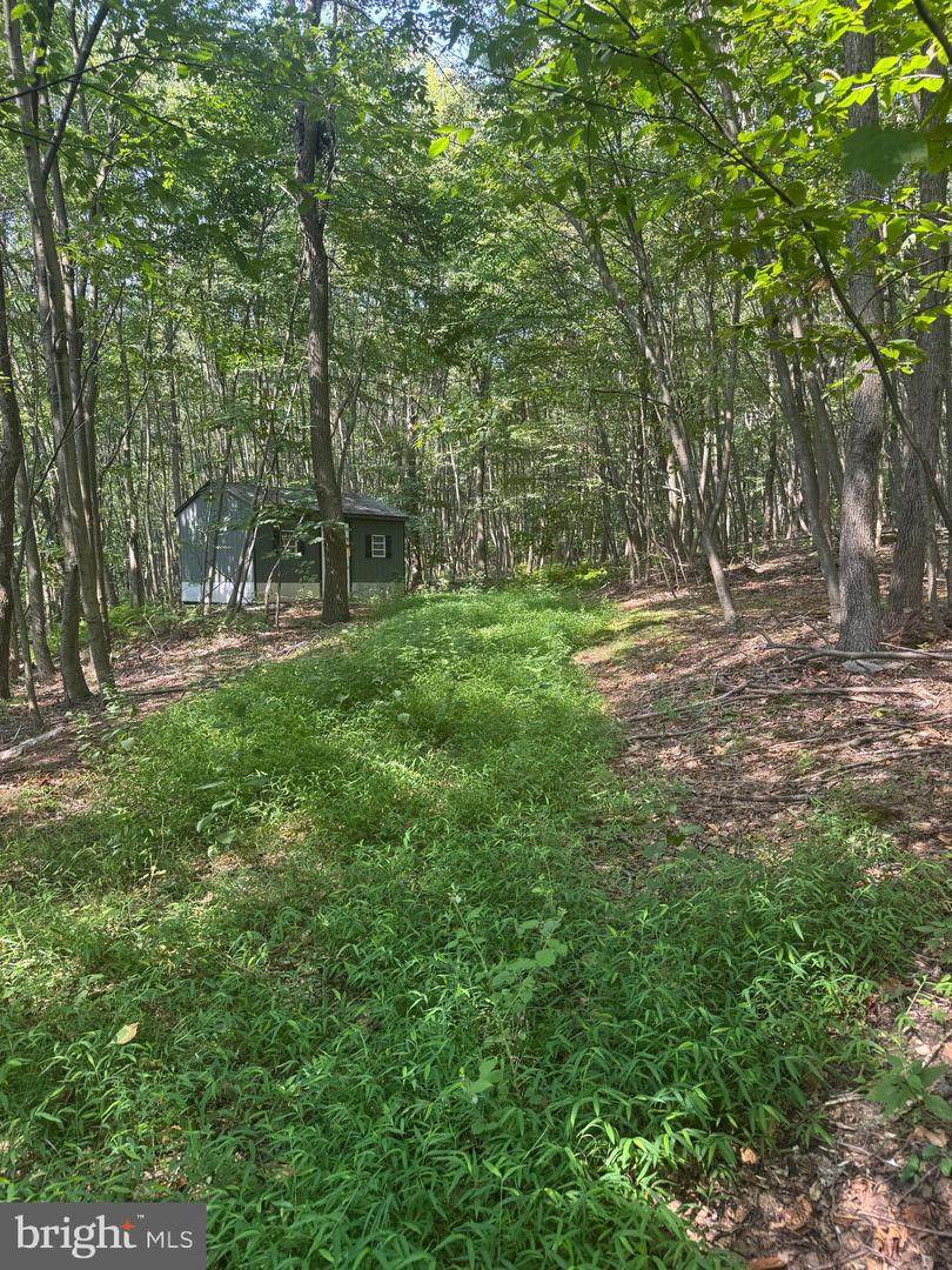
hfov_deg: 56.8
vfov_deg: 71.6
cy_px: 635
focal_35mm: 24
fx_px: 880
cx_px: 476
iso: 64
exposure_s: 1/121
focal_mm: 6.76
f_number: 1.78
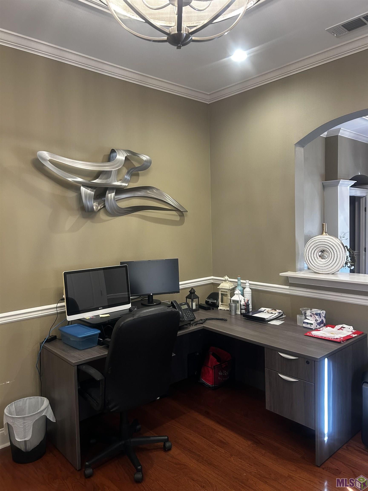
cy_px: 246
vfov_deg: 67.3
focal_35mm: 26
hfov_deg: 53.1
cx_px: 184
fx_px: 369
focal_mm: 5.7
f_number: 1.5
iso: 160
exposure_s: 1/60
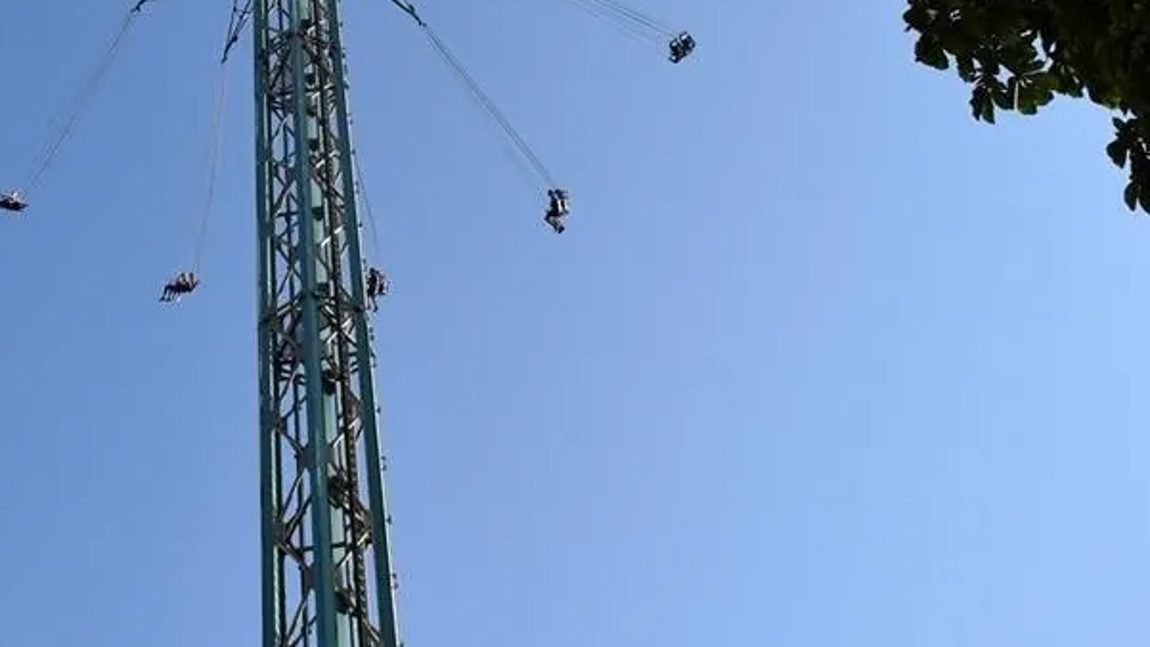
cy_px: 65
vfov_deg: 19.1
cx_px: 295
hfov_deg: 33.2
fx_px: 1891
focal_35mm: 62
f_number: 6.3
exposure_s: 1/1600
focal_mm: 22
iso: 400
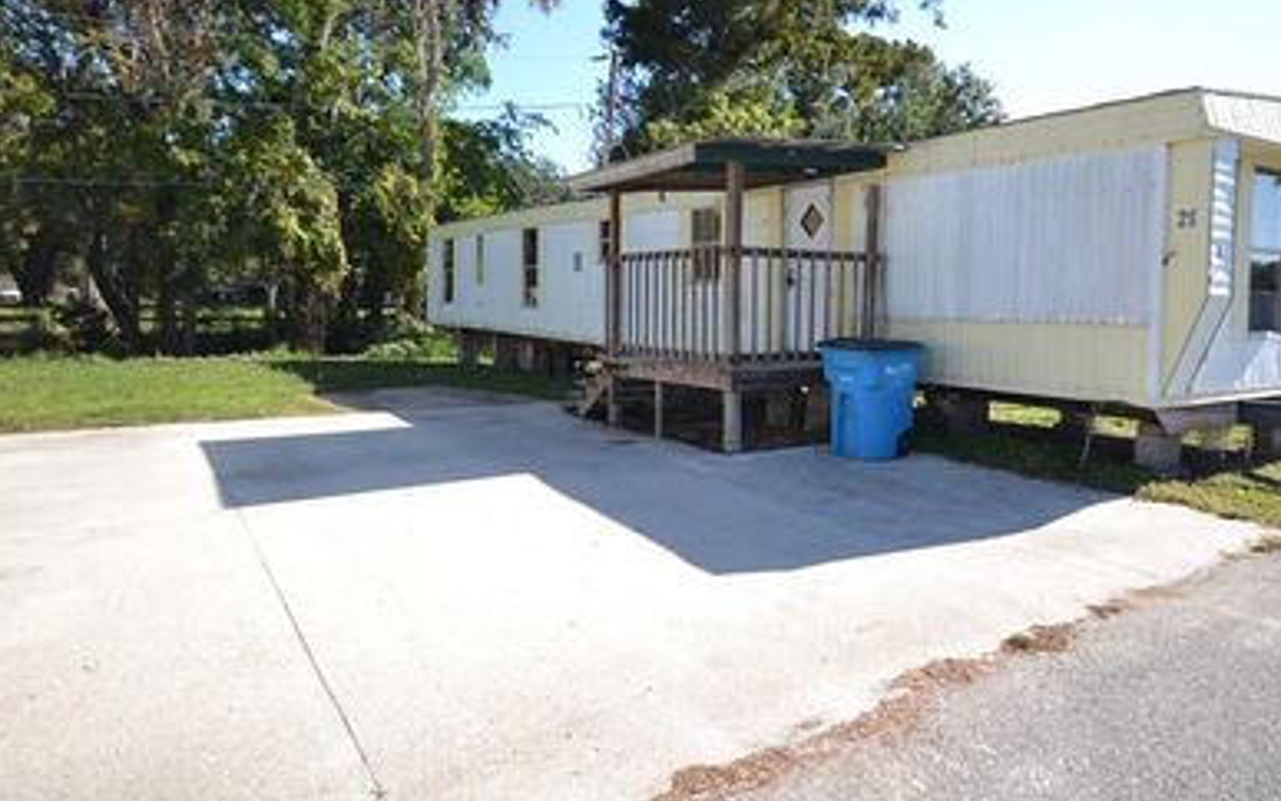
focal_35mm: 26
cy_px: 319
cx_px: 738
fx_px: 896
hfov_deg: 70.7
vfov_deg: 47.9
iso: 100
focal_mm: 13
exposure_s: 1/160
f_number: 6.3
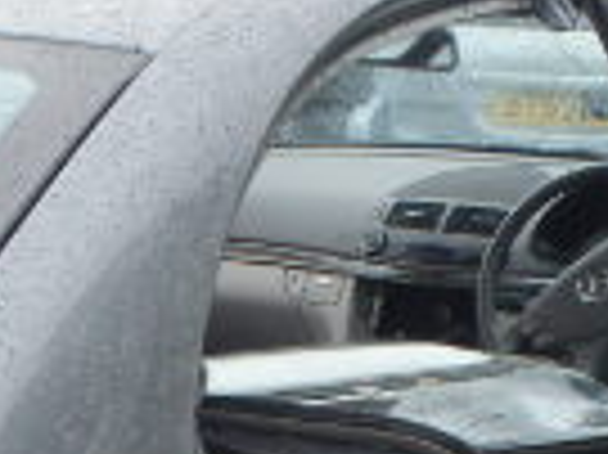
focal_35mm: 133
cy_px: 953
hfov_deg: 14.4
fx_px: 2334
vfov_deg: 10.2
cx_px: -131
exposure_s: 1/80
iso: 125
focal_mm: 5
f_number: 3.9
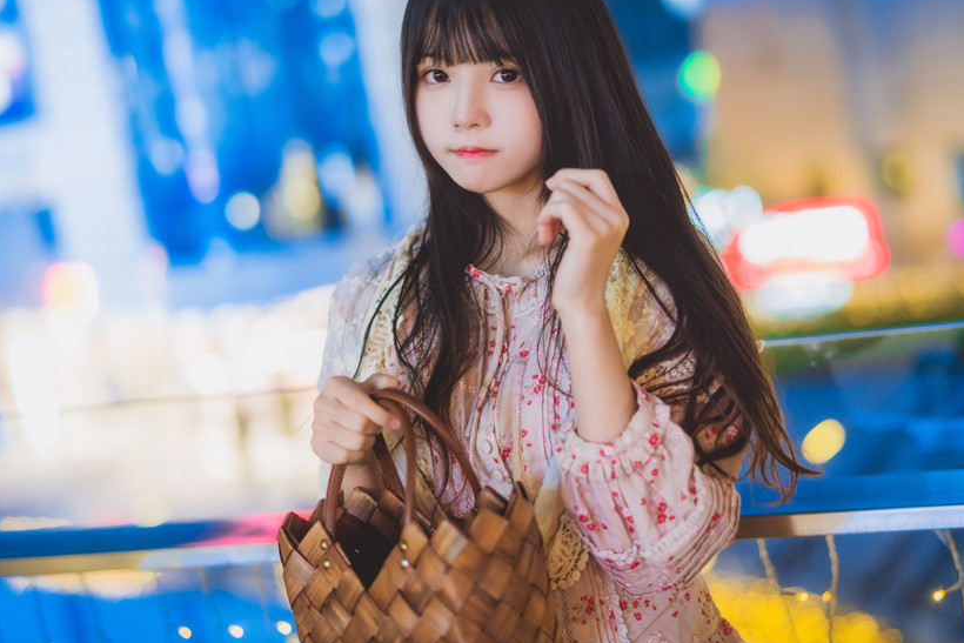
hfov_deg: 32.9
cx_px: 510
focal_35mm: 61
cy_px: 269
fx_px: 1634
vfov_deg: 22.2
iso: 1600
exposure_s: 1/100
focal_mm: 50
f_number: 1.4
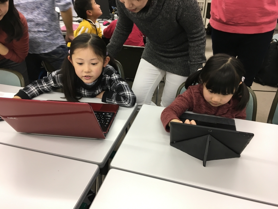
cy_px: 104
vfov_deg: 48.2
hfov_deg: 61.7
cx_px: 139
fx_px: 233
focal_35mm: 29
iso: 64
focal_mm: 4.15
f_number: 2.2
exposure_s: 1/30
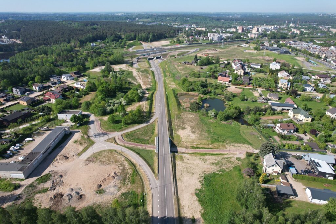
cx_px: 168
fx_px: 205
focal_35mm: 22
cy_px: 112
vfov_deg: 57.2
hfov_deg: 78.6
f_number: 2.8
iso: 100
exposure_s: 1/1250
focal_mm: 8.38
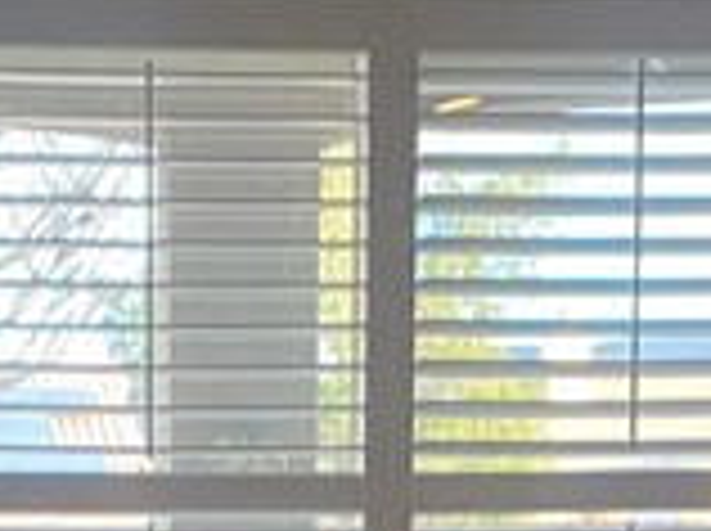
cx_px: 176
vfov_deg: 8.3
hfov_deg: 11.7
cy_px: 1102
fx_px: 3466
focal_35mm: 169
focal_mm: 4.25
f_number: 1.8
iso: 100
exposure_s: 1/60
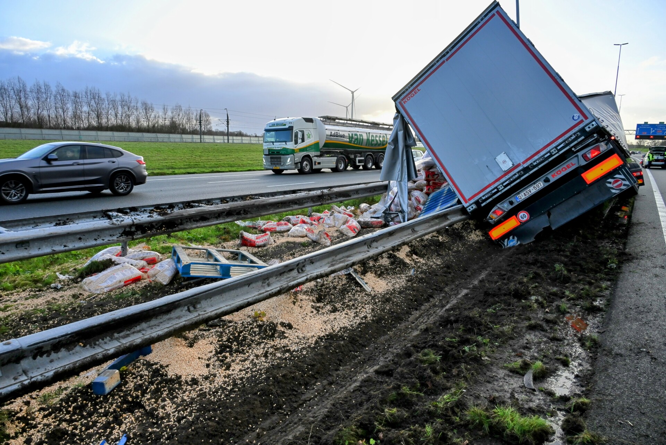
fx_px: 444
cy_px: 222
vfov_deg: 53.2
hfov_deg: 73.7
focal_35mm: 24
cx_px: 333
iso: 500
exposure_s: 1/400
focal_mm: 24
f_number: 8
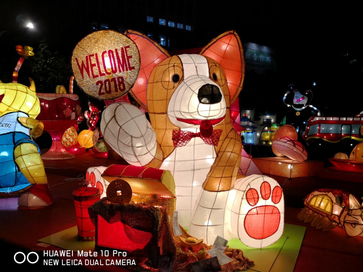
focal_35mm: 27
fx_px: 283
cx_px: 182
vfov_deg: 51.4
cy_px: 136
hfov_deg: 65.3
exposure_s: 1/120
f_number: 4
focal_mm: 3.95
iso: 64
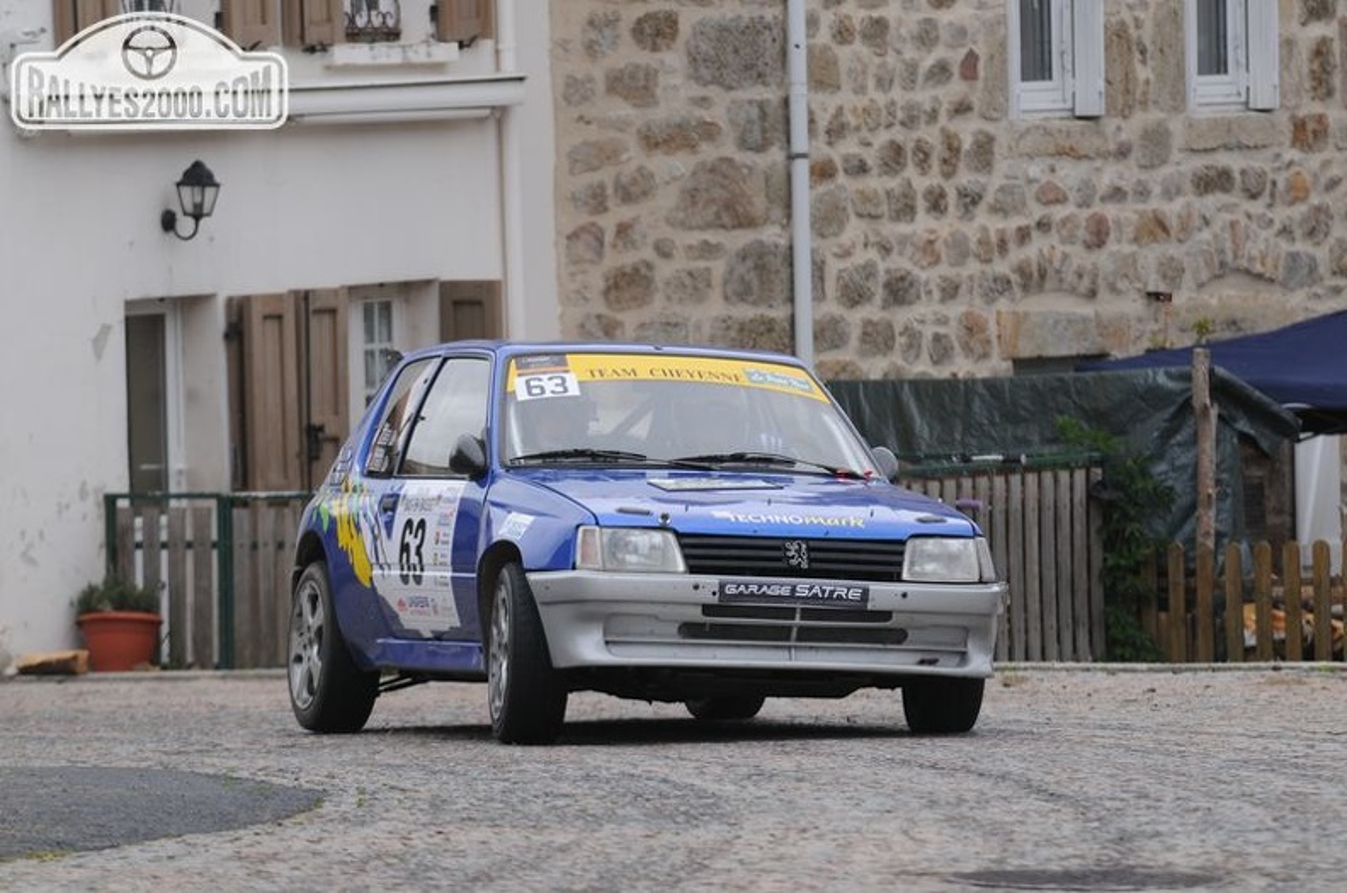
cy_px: 446
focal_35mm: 315
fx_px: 11765
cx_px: 674
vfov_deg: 4.3
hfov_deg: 6.6
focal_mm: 210
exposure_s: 1/800
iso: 400
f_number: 16
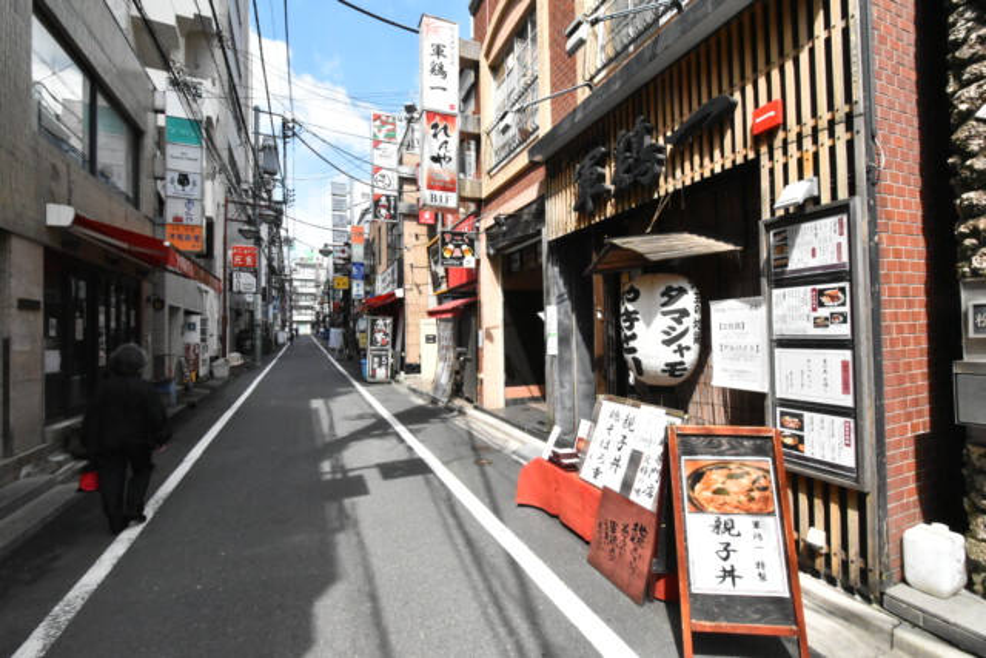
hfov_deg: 100.4
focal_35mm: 15
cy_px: 329
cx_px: 493
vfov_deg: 77.4
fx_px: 411
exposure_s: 1/1250
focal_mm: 10
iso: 6400
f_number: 18
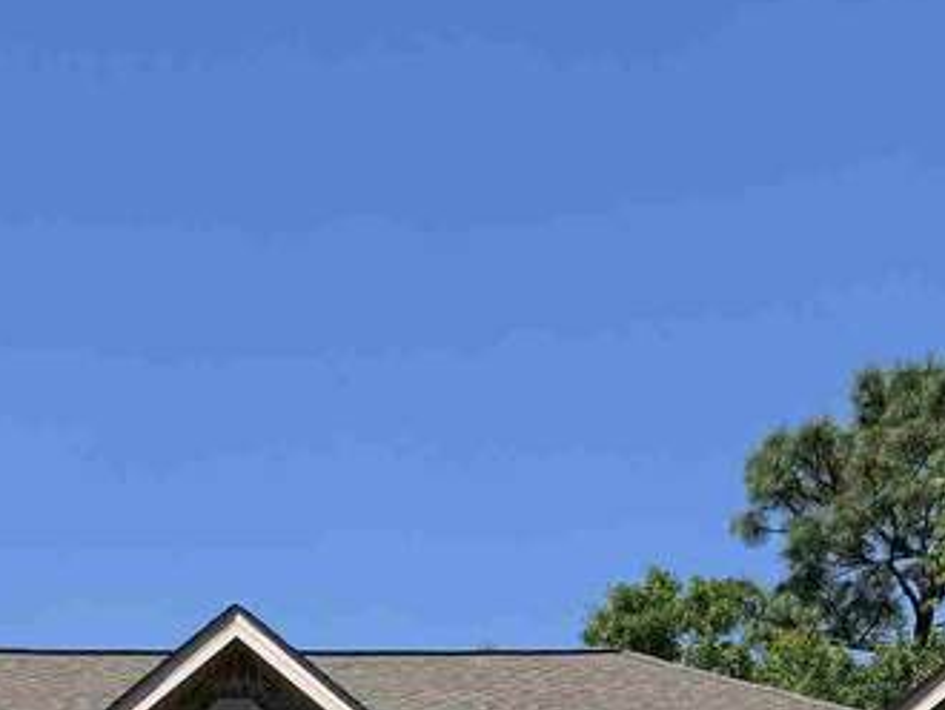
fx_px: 2541
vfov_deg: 13.9
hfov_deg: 20.9
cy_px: 1331
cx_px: 241
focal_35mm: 93
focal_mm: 6.76
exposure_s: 1/3759
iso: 80
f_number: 1.78
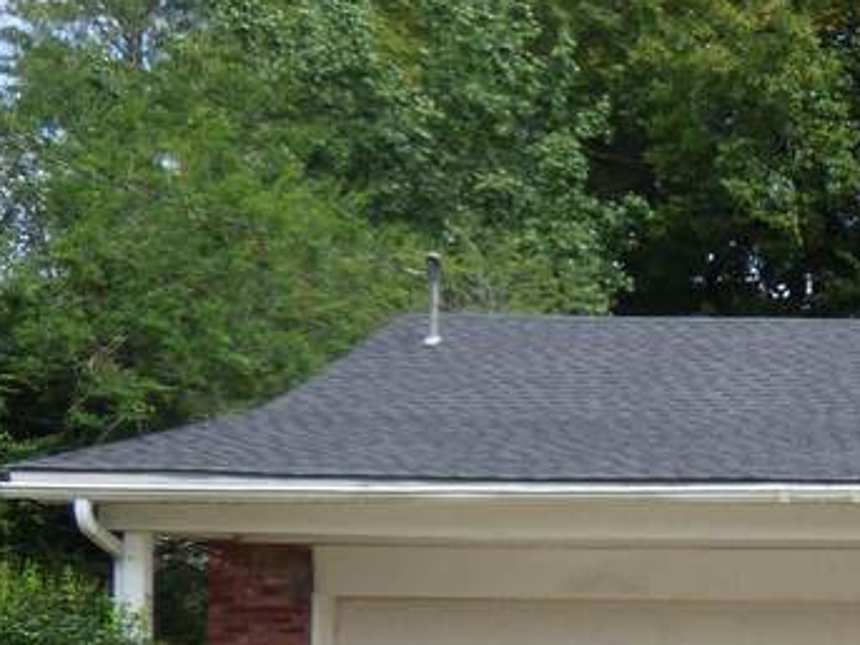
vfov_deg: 13.0
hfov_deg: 15.0
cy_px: 713
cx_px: 1592
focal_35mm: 112
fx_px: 2782
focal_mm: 5.29
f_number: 3.3
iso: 100
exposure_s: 1/640
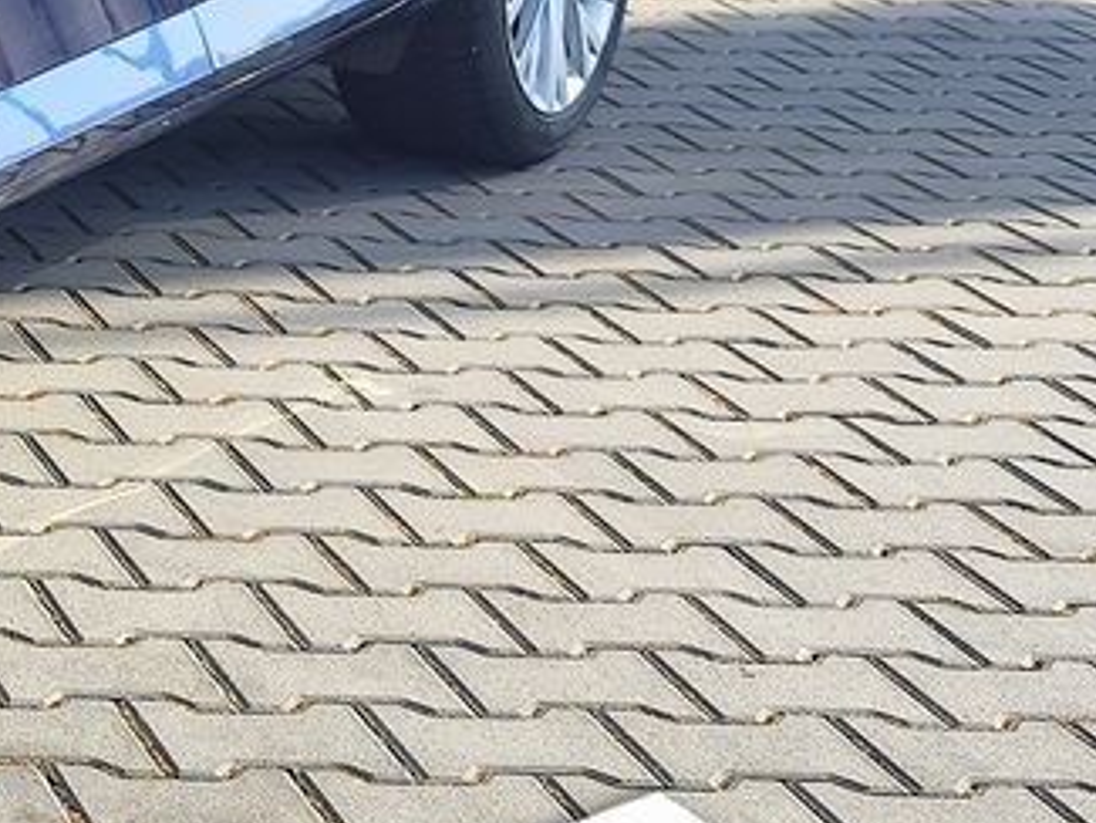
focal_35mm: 85
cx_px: -917
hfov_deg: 18.0
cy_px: -216
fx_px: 2692
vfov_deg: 16.5
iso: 50
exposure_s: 1/399
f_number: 1.69
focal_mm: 7.01
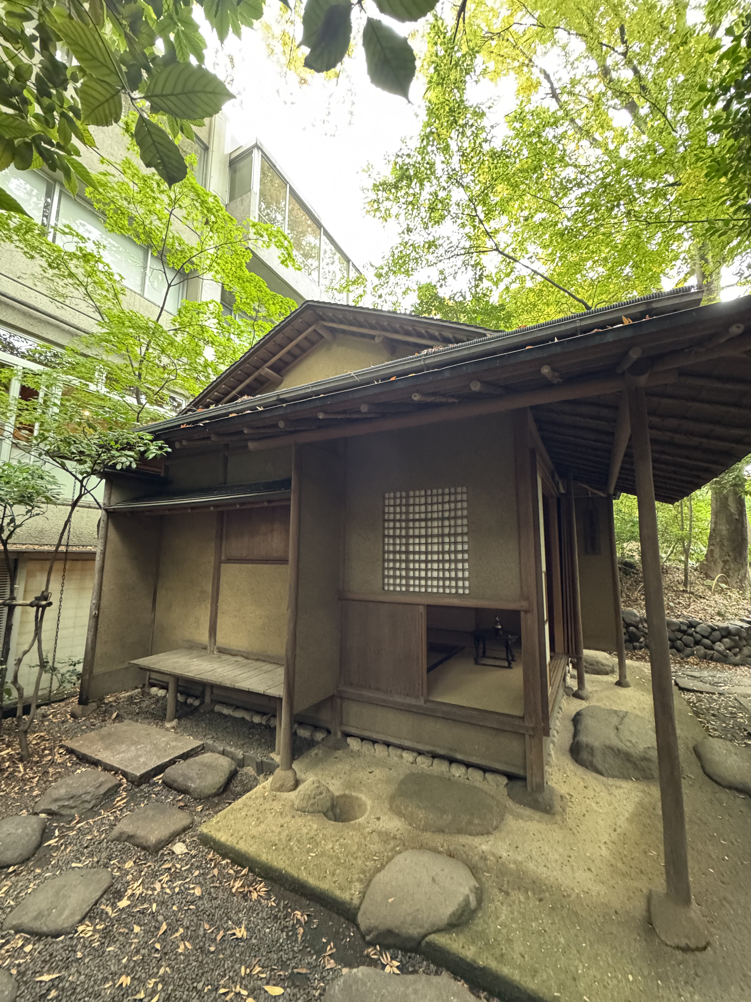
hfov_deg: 85.7
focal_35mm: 14
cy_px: 501
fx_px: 405
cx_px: 376
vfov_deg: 102.1
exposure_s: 1/60
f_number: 2.2
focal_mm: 2.22
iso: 1000
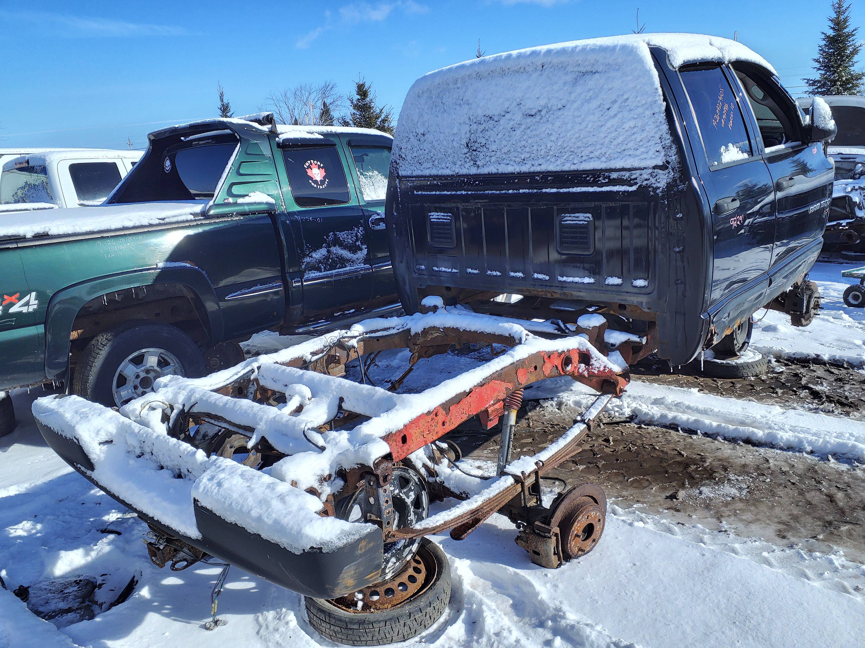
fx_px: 650
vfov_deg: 53.1
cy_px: 324
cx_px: 432
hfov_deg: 67.3
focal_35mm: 26
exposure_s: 1/1051
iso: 40
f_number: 1.9
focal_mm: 3.58
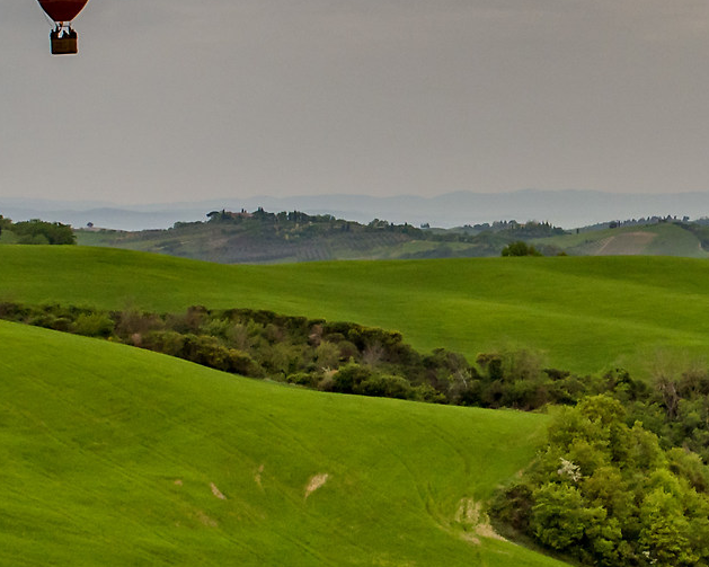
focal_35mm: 86
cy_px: -32
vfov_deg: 17.3
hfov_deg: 20.6
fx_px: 1804
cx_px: 878
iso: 500
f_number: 14
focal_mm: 24
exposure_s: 1/250
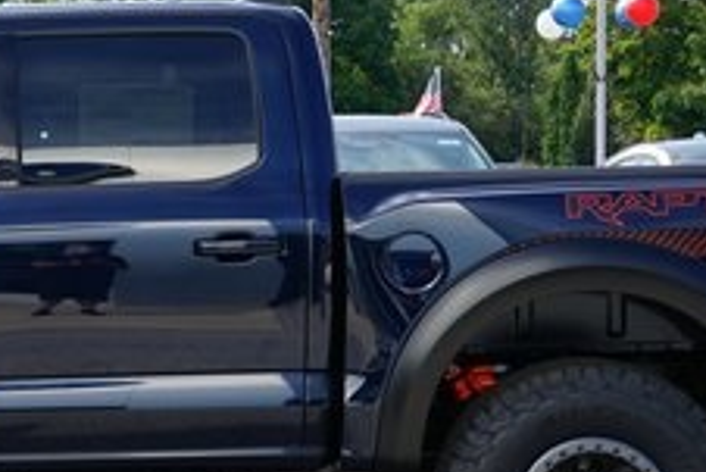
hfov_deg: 17.3
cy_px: 236
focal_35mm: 116
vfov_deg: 11.8
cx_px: 56
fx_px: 2276
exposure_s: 1/80
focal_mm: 41
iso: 100
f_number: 11
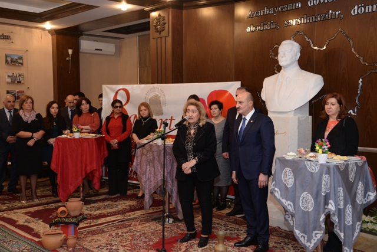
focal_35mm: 44
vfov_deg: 30.5
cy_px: 126
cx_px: 188
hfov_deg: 44.5
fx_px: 461
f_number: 4
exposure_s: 1/100
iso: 2200
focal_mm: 44
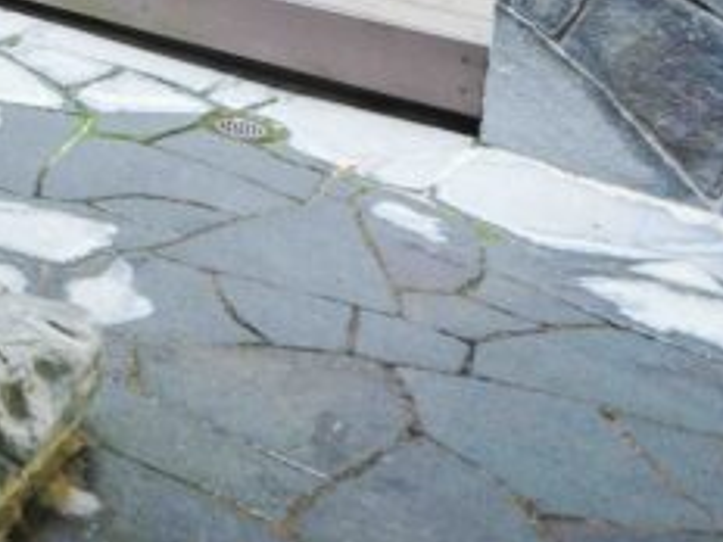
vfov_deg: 19.7
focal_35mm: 68
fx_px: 1420
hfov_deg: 20.6
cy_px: -185
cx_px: -561
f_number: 3.2
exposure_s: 1/15
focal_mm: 16
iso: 640
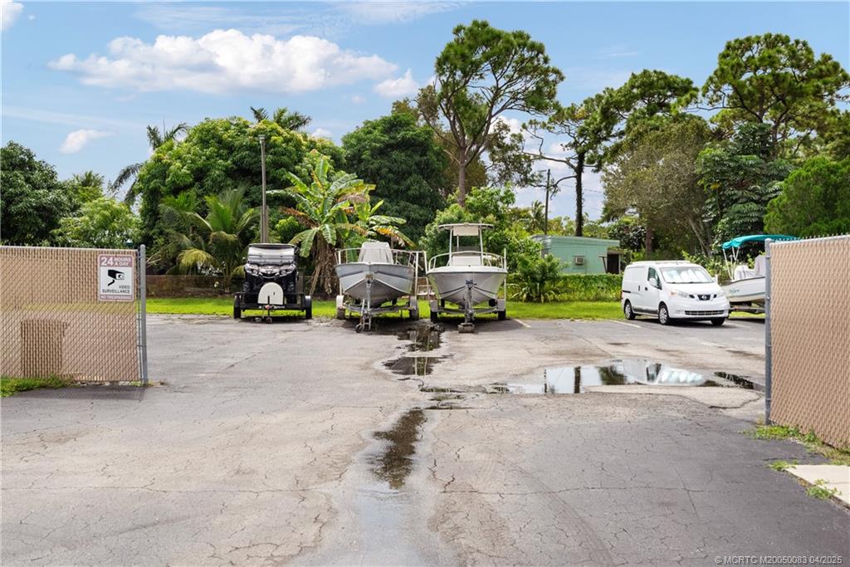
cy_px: 284
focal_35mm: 35
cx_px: 425
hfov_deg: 54.4
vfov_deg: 37.9
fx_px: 826
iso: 2000
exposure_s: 1/8000
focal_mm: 35
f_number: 8
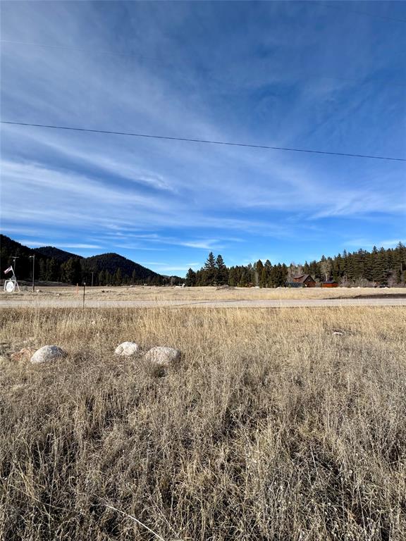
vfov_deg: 102.1
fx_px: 219
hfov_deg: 85.7
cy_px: 270
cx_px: 203
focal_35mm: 14
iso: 50
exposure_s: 1/2273
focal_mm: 2.22
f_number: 2.2
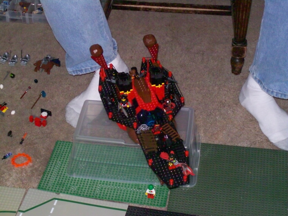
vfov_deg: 17.0
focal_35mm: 87
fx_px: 724
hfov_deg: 22.5
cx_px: 144
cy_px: 108
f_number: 4.3
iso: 200
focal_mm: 14.3
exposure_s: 1/223
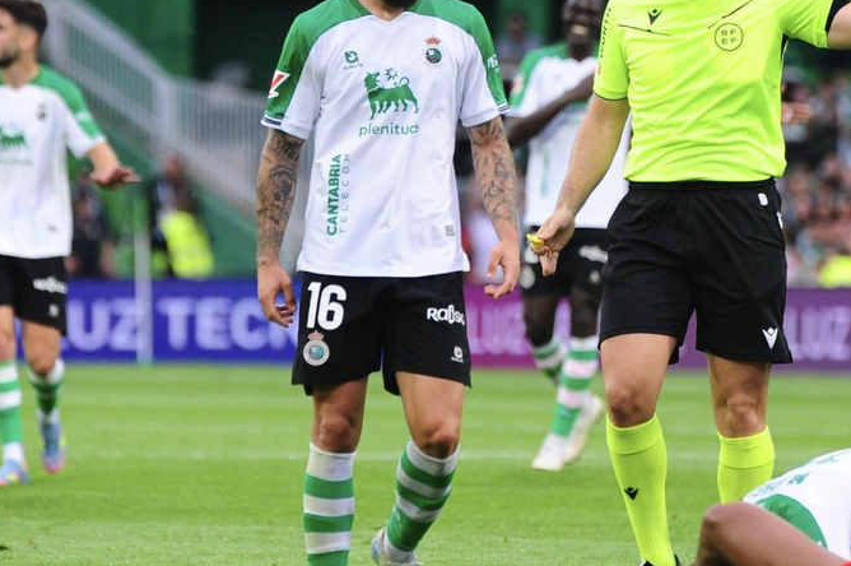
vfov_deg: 2.3
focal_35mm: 599
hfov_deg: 3.4
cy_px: 124
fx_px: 14146
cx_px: 727
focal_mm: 250
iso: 2200
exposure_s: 1/1600
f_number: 4
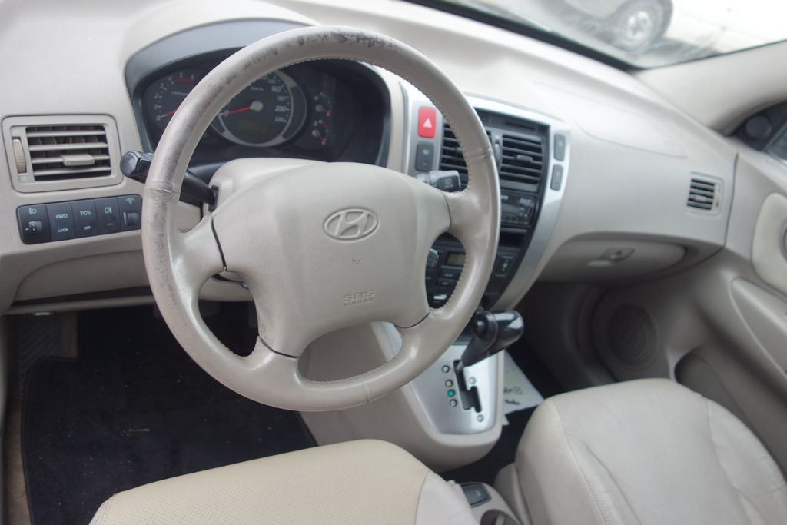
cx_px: 394
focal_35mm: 28
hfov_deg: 65.5
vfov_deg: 46.4
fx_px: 612
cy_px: 262
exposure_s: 1/100
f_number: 2.2
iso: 125
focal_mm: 10.4
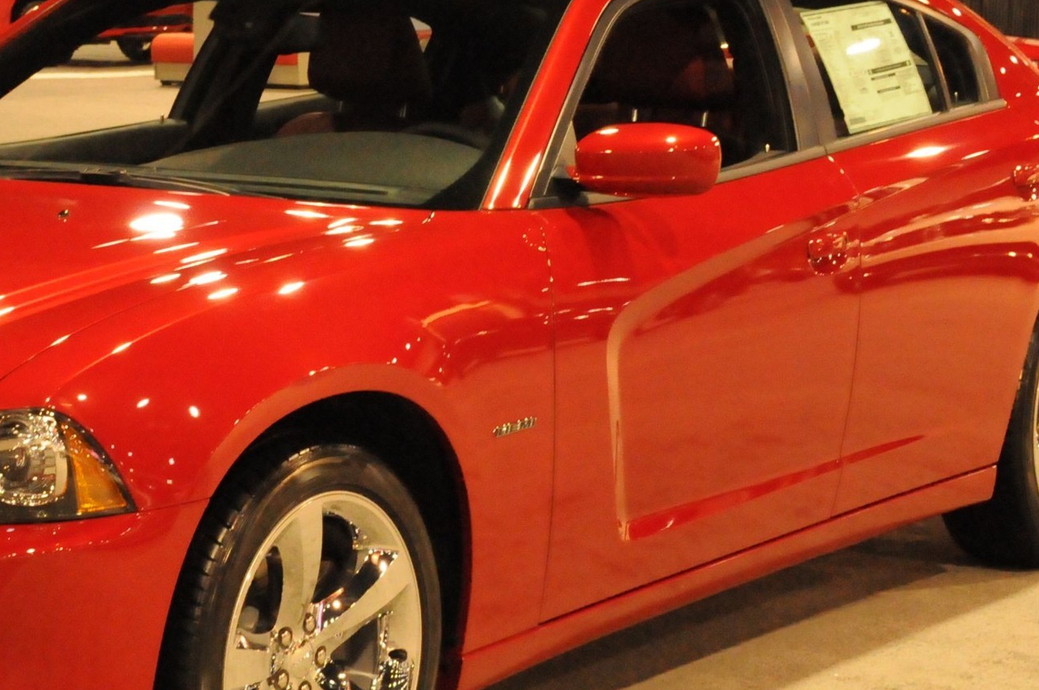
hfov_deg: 19.3
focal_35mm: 105
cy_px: 364
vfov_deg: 13.0
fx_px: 3027
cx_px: 245
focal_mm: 36
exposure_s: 1/20
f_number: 10
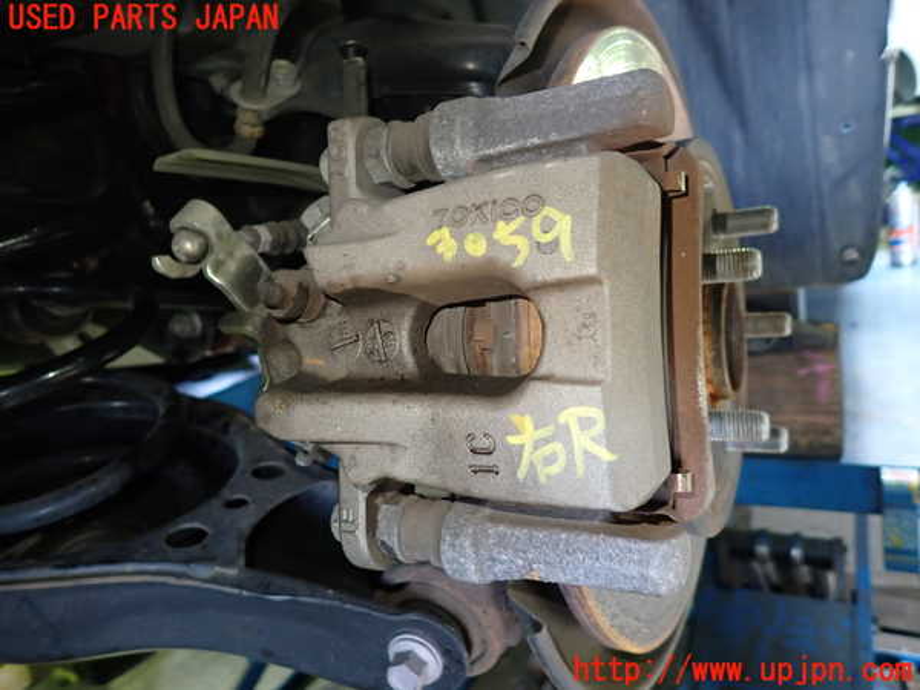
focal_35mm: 25
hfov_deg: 69.4
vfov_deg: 54.9
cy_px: 345
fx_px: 664
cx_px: 460
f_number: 2
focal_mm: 4.5
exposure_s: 1/30
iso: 320
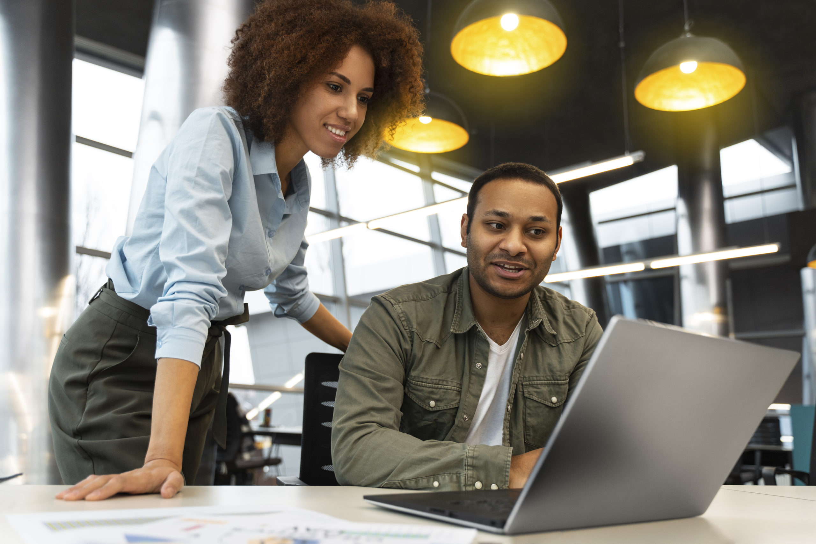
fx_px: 680
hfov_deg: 61.9
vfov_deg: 43.6
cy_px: 272
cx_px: 408
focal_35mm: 30
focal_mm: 30
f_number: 2.8
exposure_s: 1/125
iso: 640
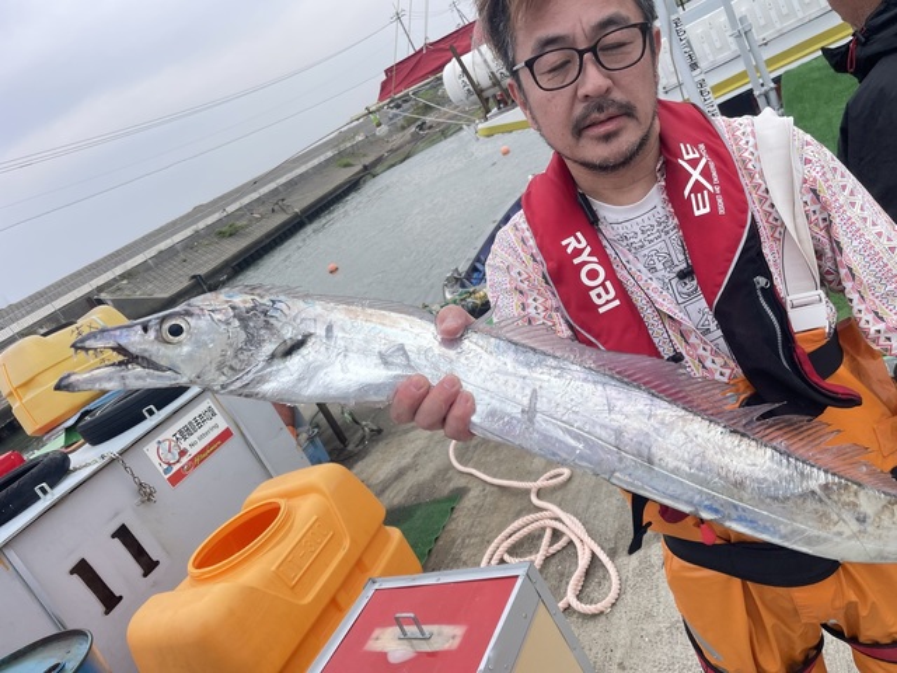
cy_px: 336
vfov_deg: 53.1
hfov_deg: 67.3
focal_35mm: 26
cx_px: 448
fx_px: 674
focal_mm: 4.2
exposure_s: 1/2020
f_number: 1.6
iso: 32
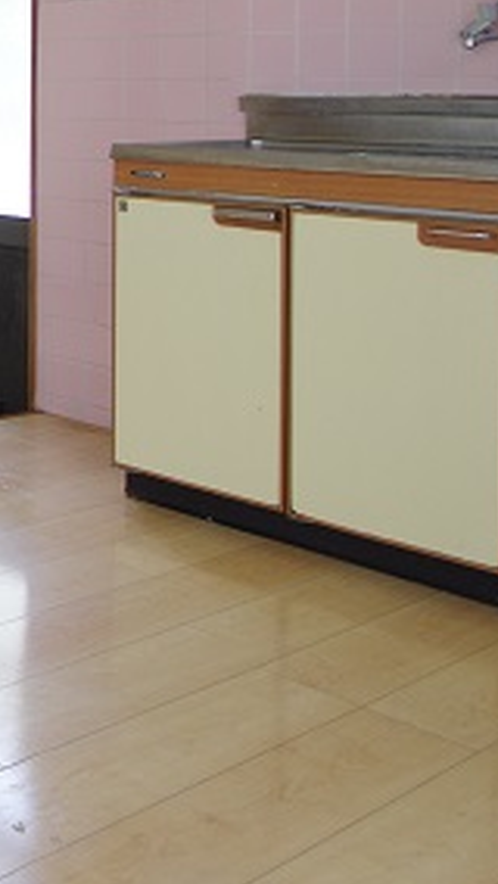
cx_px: -439
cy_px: 101
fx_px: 1196
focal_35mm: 51
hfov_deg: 17.9
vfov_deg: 38.0
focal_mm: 10
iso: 200
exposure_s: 1/50
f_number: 4.5
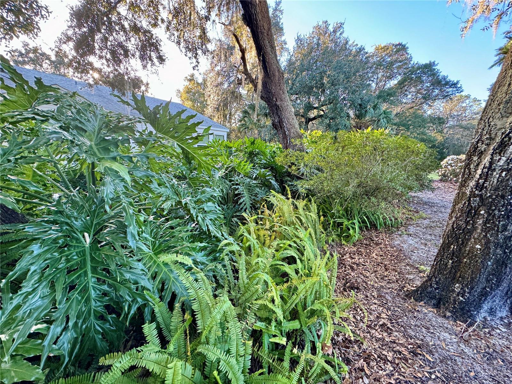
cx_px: 256
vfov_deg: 85.7
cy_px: 192
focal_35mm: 14
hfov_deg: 102.1
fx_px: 207
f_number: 2.2
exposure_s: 1/99
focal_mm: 2.22
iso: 125
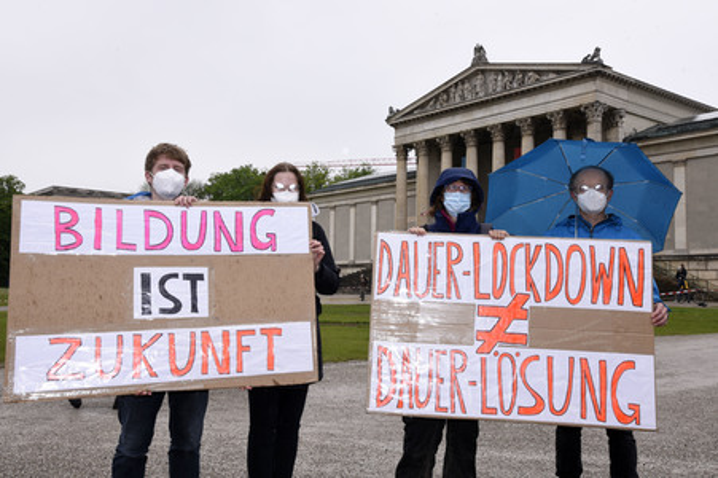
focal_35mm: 35
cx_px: 359
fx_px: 698
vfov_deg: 37.8
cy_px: 239
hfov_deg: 54.5
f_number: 11
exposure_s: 1/160
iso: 400
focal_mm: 35
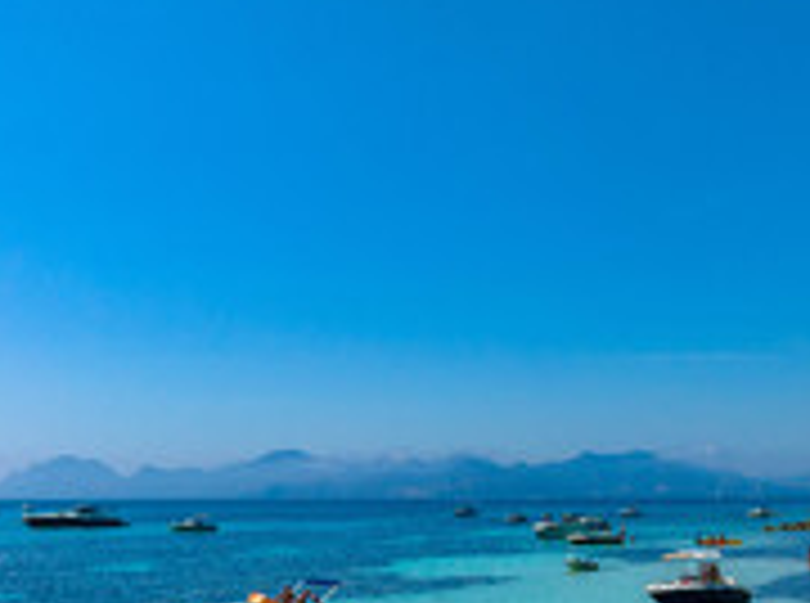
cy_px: 495
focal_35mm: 50
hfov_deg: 37.6
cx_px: 576
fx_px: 1167
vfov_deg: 28.3
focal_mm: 12.3
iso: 200
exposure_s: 1/1000
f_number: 9
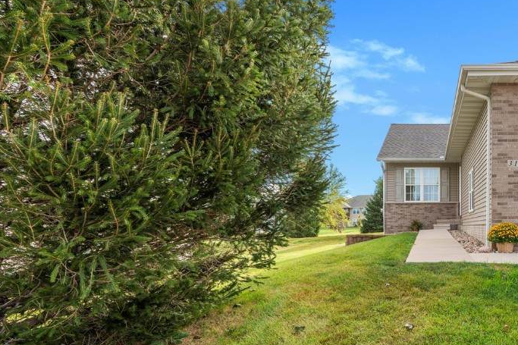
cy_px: 208
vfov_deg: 46.3
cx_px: 434
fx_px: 401
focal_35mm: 28
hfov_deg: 59.2
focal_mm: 16.5
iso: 250
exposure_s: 1/200
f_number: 9
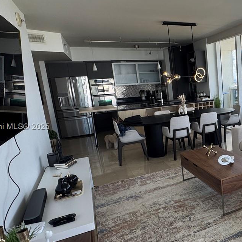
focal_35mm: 31
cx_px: 231
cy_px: 127
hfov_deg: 45.8
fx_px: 245
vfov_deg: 52.5
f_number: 2.2
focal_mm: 2.22
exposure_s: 1/129
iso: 40
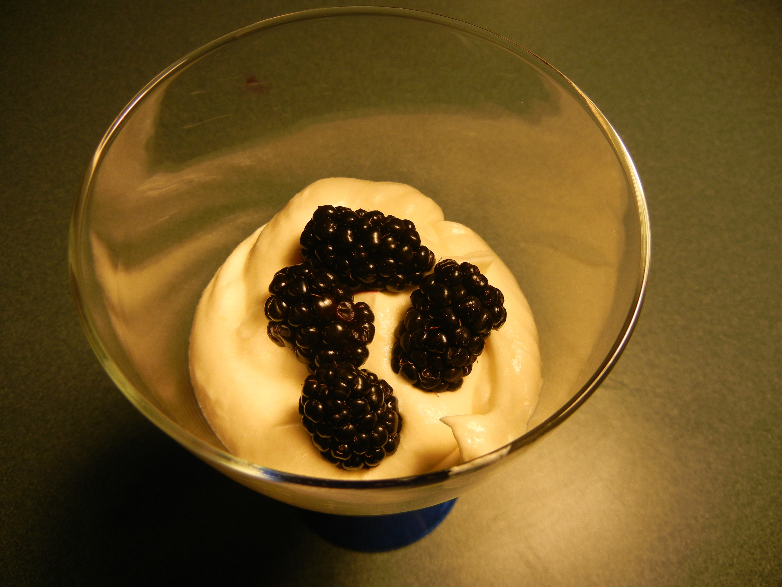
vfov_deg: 46.8
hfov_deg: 60.0
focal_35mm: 30
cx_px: 391
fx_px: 678
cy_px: 294
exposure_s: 1/76
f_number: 3.5
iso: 160
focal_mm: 5.4
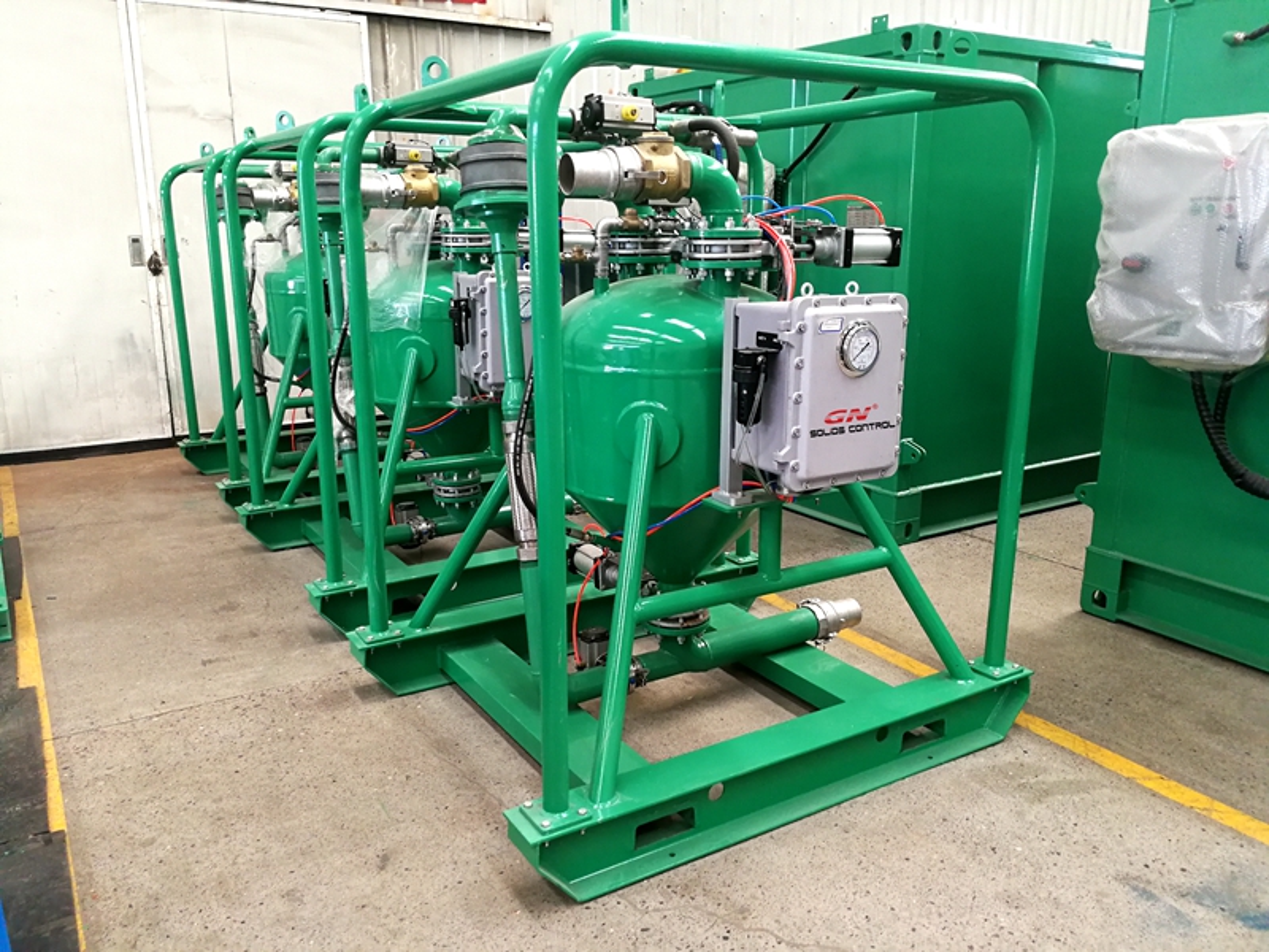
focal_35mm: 27
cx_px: 634
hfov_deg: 65.3
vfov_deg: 51.4
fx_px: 990
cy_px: 476
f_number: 2.2
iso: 250
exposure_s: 1/33.3
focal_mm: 3.95
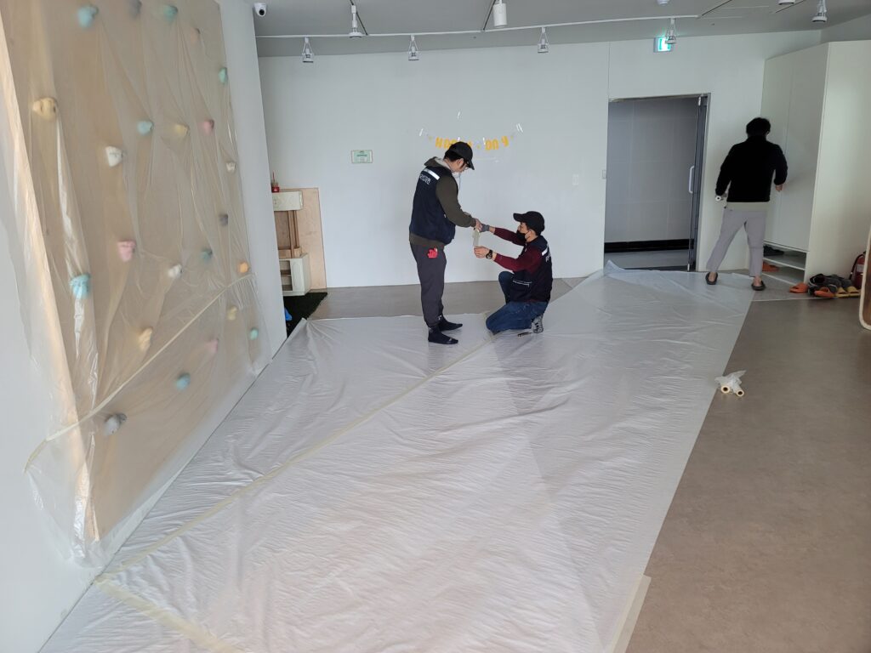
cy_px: 326
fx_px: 629
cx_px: 436
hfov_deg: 69.4
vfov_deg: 54.9
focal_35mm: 25
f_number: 1.8
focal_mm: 7
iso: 200
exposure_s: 1/60
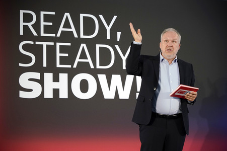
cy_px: 76
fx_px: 548
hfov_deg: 23.4
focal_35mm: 87
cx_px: 114
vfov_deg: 15.7
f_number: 4.5
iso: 1600
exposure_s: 1/320
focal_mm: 87
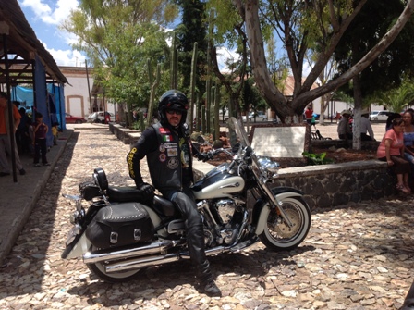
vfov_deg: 40.6
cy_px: 155
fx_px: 418
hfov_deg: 52.7
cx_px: 207
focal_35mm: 35
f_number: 2.4
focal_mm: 4.28
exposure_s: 1/1592
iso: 50
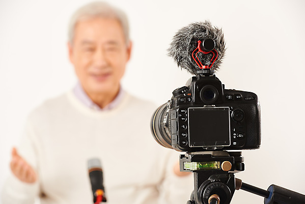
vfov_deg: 8.9
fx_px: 1314
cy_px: 102
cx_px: 152
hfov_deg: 13.2
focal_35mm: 155
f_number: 7.1
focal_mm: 155
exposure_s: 1/125
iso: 100
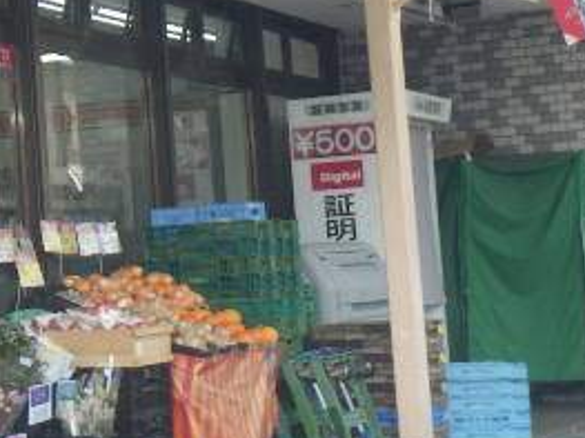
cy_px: 78
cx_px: -40
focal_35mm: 124
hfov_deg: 15.5
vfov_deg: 11.9
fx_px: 2095
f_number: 4.4
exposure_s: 1/125
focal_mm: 9.1
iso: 125
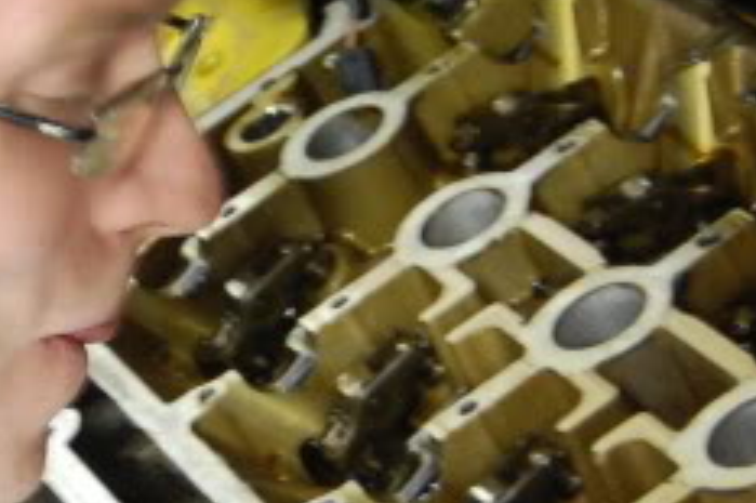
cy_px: 337
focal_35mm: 171
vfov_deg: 8.0
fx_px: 3588
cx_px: 115
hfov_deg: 12.0
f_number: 4
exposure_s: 1/6
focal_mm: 26
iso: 800
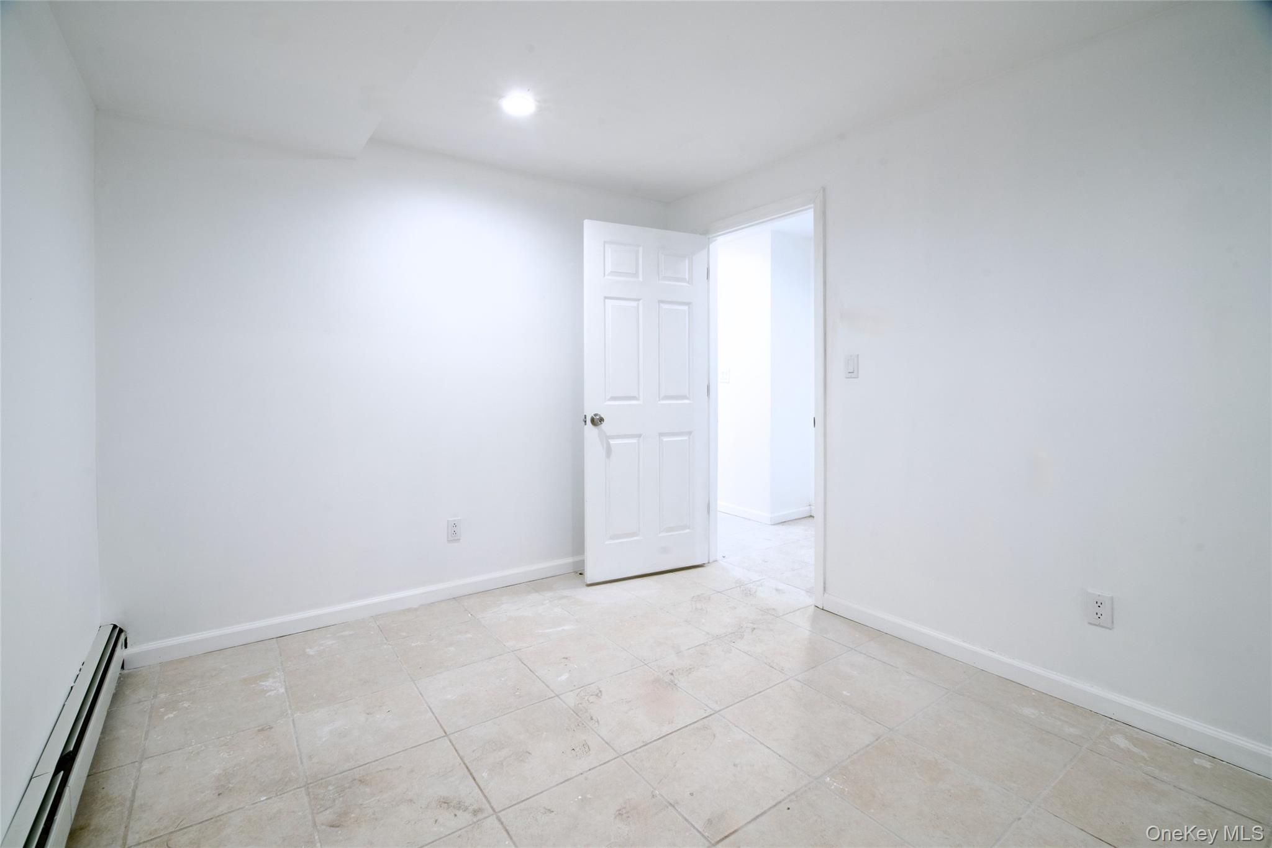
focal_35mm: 15
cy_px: 424
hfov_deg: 100.4
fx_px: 530
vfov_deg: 77.3
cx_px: 636
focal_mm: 15
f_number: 13
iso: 400
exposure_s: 1/5
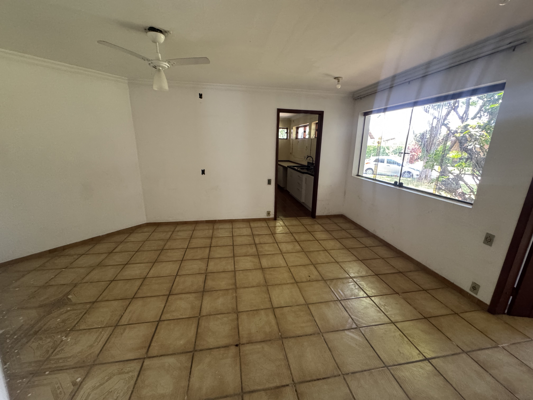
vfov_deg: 85.7
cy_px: 200
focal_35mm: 14
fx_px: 216
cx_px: 266
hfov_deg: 102.1
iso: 640
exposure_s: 1/60
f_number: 2.2
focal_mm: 2.22
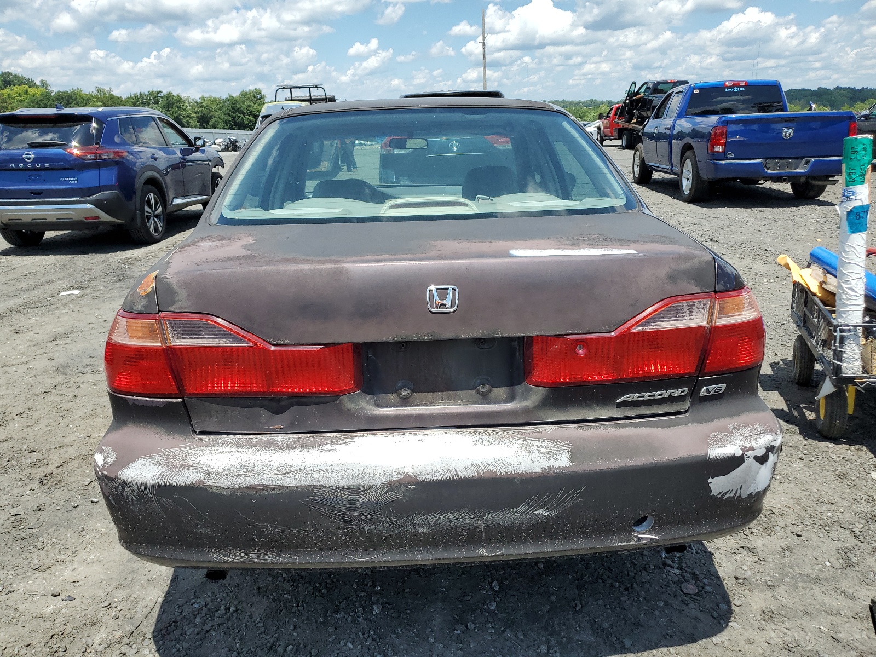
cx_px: 438
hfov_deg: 67.3
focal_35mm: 26
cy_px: 328
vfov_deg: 53.1
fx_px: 658
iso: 50
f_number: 1.5
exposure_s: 1/2500
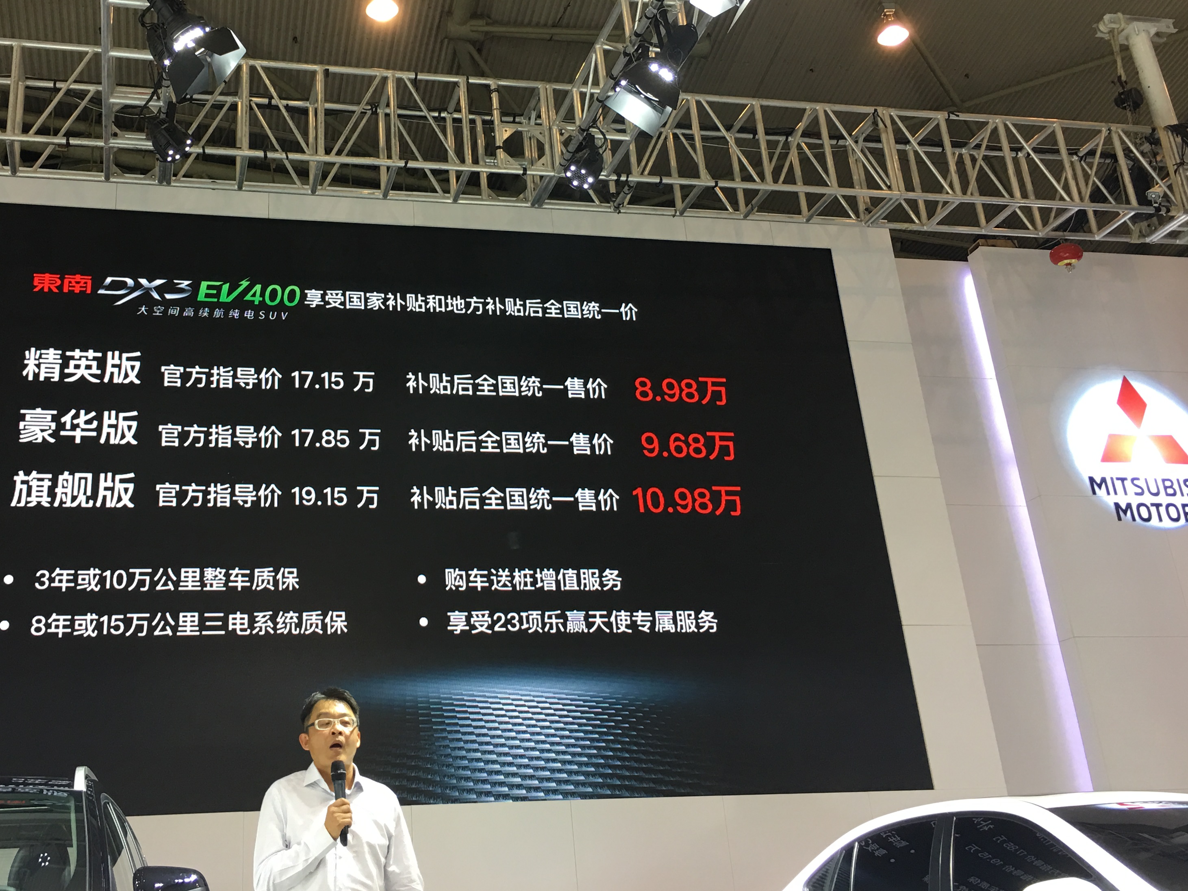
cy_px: 289
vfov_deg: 35.6
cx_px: 455
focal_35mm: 40
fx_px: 1373
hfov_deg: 46.4
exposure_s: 1/33
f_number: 2.2
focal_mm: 4.15
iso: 32
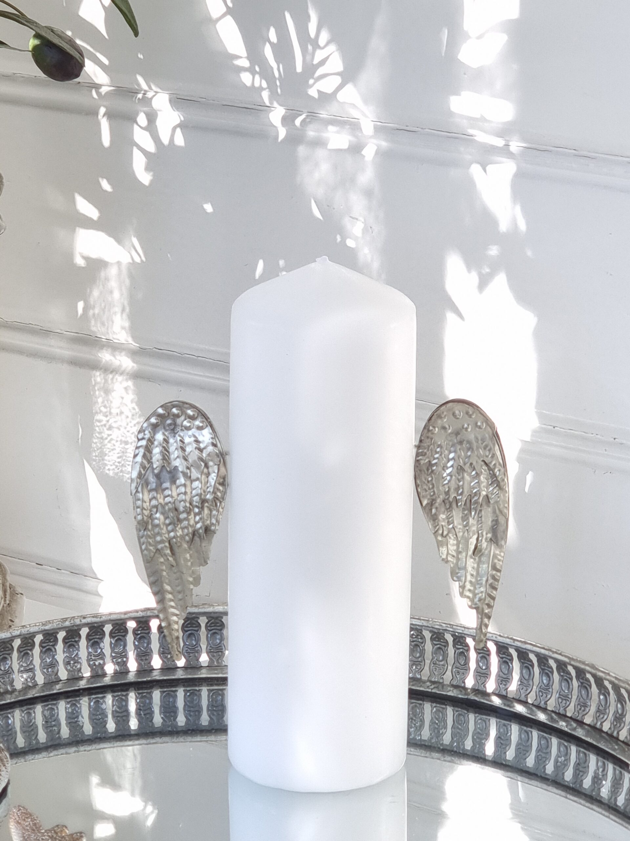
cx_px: 315
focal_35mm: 72
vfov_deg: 27.0
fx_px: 1747
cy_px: 420
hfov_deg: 20.4
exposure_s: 1/198
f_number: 2.4
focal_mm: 9
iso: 40
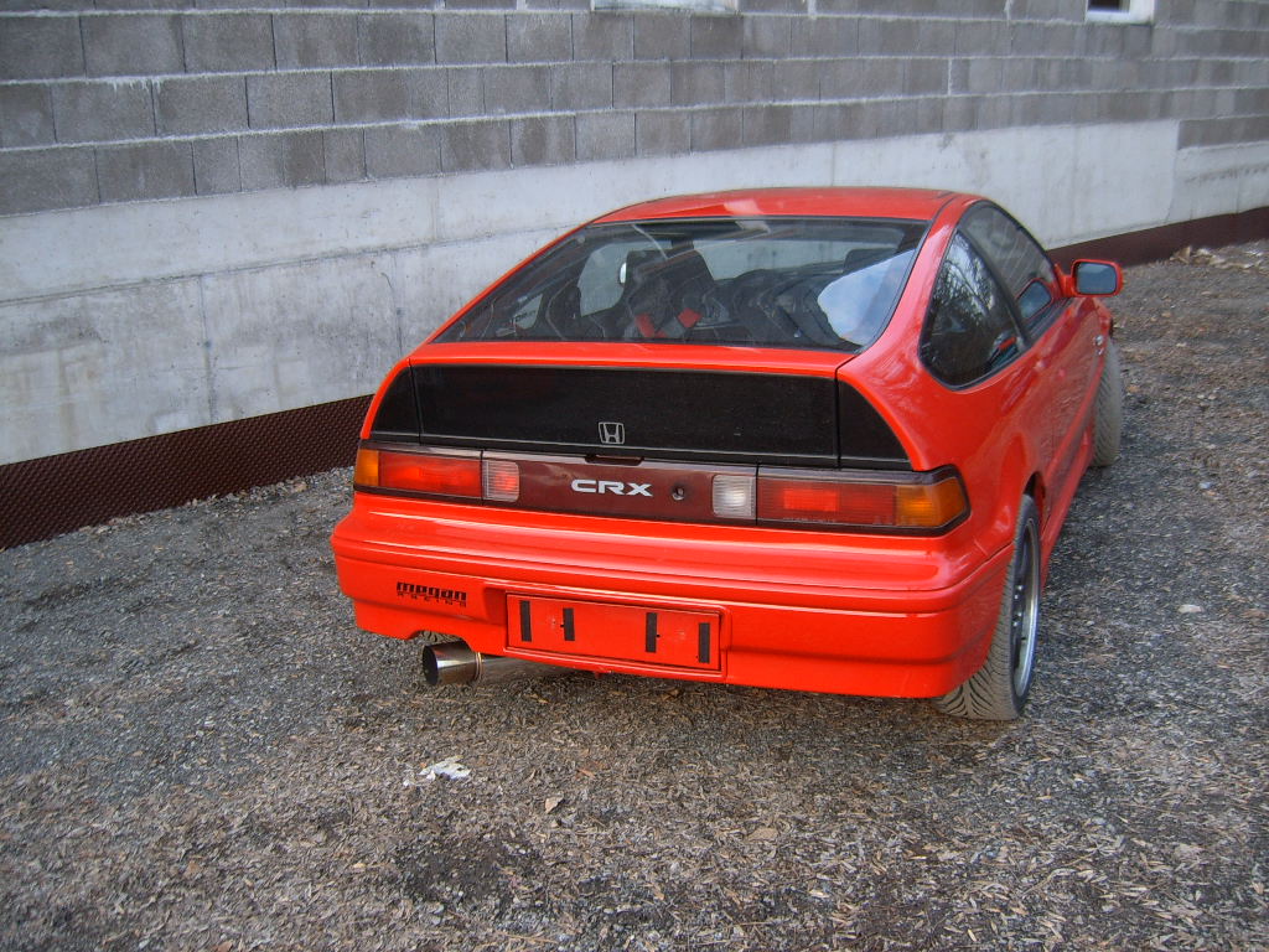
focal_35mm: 35
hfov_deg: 52.6
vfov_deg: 40.7
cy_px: 476
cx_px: 634
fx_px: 1283
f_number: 2.8
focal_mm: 5.8
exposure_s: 1/30
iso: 55
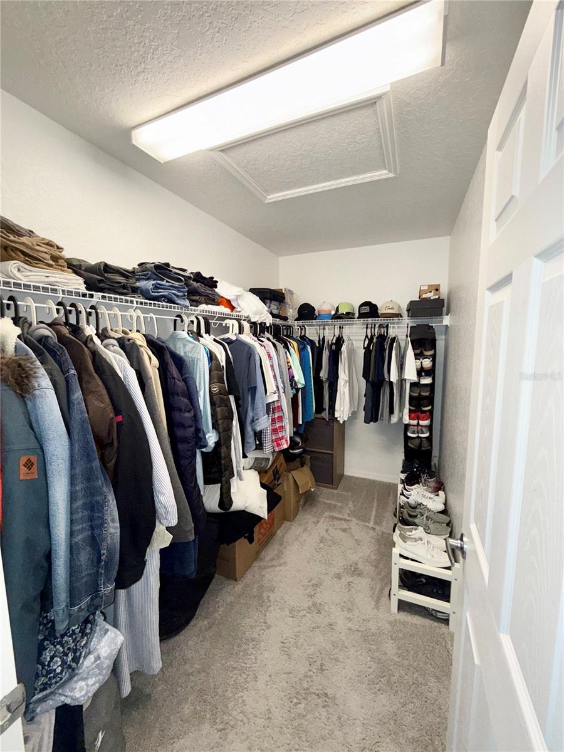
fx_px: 304
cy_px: 376
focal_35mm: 14
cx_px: 282
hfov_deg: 85.7
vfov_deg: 102.1
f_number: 2.2
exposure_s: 1/76
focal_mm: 2.22
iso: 100
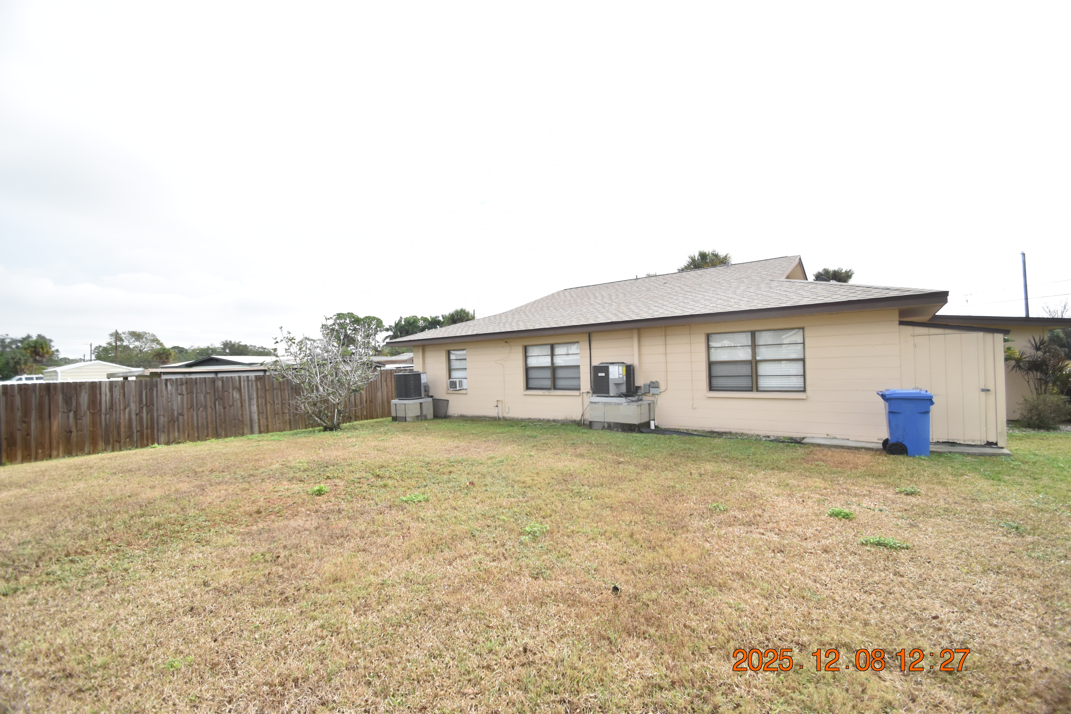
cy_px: 357
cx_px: 536
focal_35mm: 15
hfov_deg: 100.4
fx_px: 446
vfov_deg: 77.3
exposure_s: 1/4000
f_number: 3.5
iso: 800
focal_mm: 10
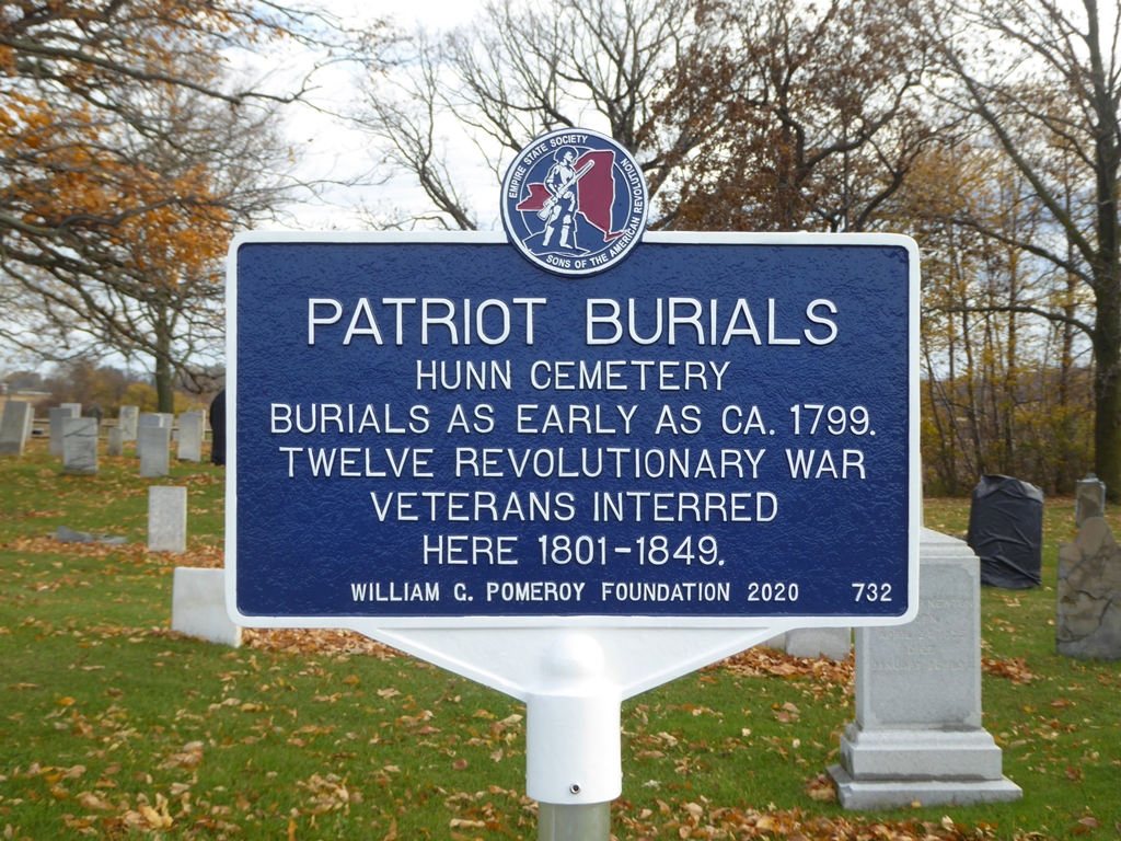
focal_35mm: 49
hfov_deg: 38.9
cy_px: 420
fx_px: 1587
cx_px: 560
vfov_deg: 29.7
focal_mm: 8.4
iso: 100
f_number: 4
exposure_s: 1/200
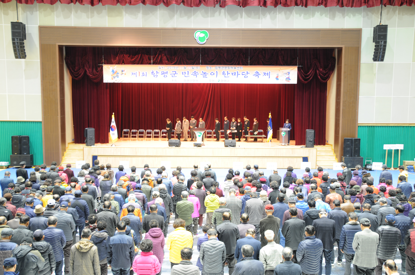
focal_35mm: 36
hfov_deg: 53.2
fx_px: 414
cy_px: 138
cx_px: 208
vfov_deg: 36.8
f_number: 3.8
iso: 200
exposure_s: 1/6
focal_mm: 24
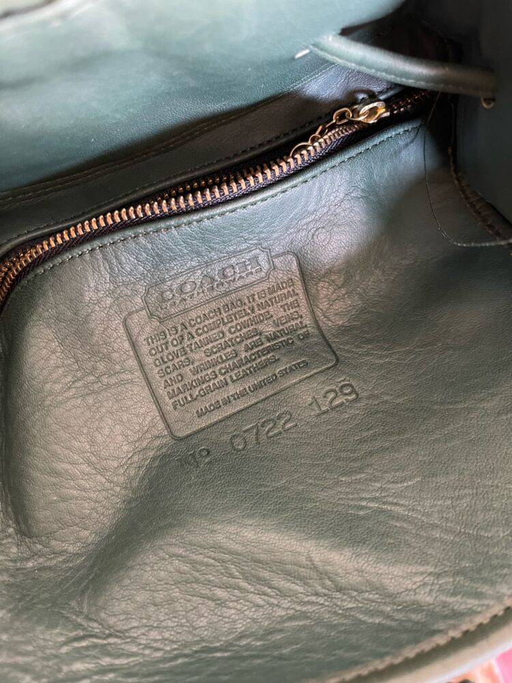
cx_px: 256
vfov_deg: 67.3
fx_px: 513
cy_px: 342
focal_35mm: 26
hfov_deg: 53.1
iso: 500
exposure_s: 1/30
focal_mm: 5.1
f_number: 1.6
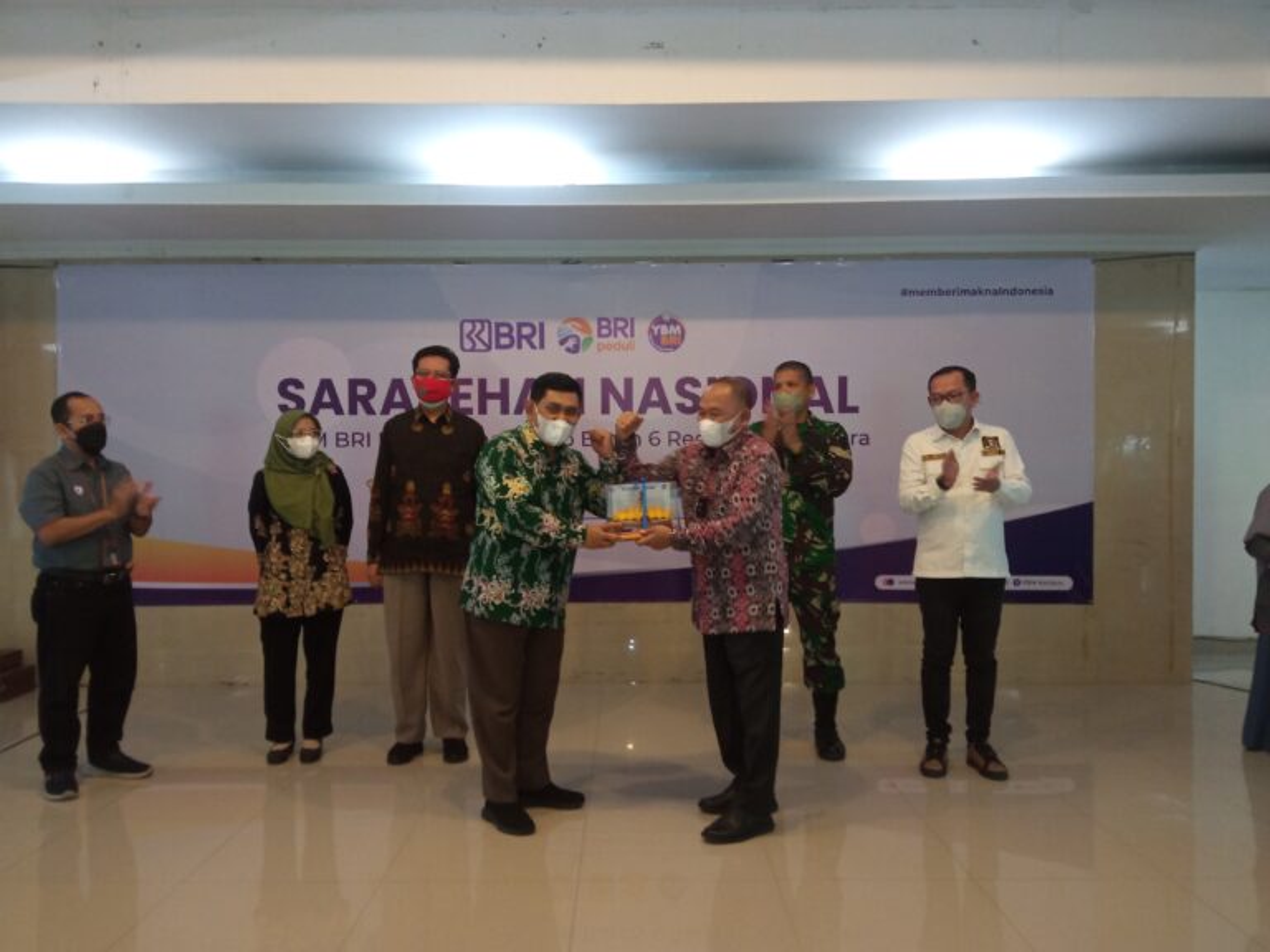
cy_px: 476
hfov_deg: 65.3
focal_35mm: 27
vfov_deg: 51.4
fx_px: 991
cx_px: 635
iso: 829
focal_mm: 3.79
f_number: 2.2
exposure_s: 1/20
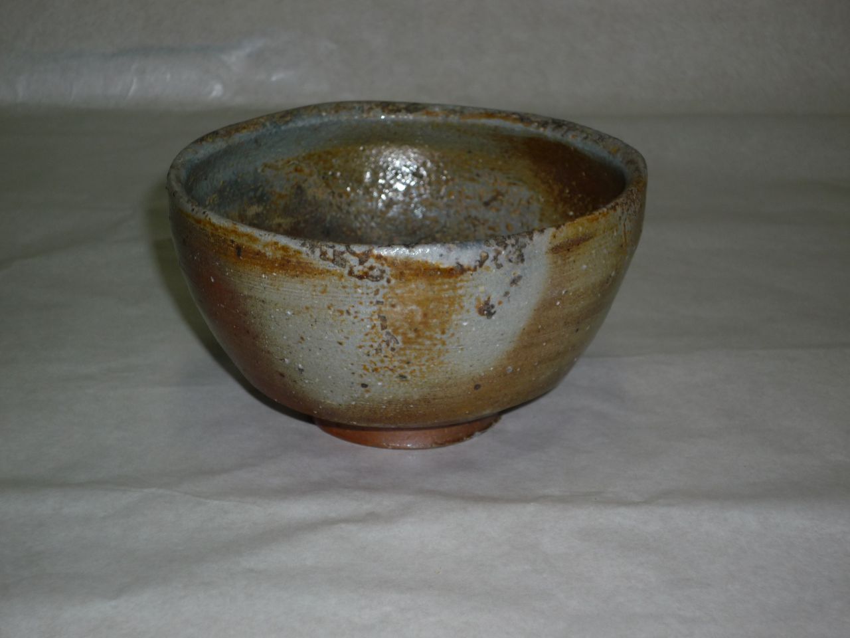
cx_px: 425
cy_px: 319
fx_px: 1719
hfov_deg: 27.8
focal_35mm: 70
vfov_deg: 21.0
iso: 100
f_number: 4.9
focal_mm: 12.2
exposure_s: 1/40
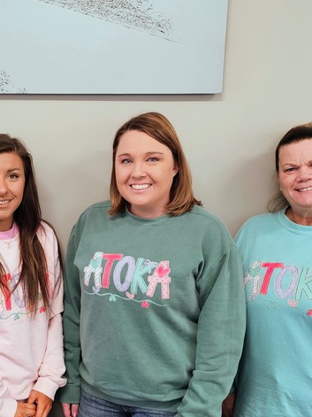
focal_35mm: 50
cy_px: 277
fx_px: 601
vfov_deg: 37.8
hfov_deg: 28.6
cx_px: 76
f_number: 1.7
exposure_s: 1/120
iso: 250
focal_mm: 6.3
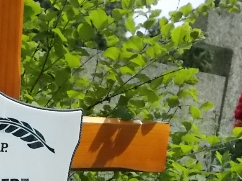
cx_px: 44
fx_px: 503
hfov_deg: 26.5
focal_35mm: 72
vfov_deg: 19.7
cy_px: 186
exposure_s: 1/640
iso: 400
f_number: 8
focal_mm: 4.6
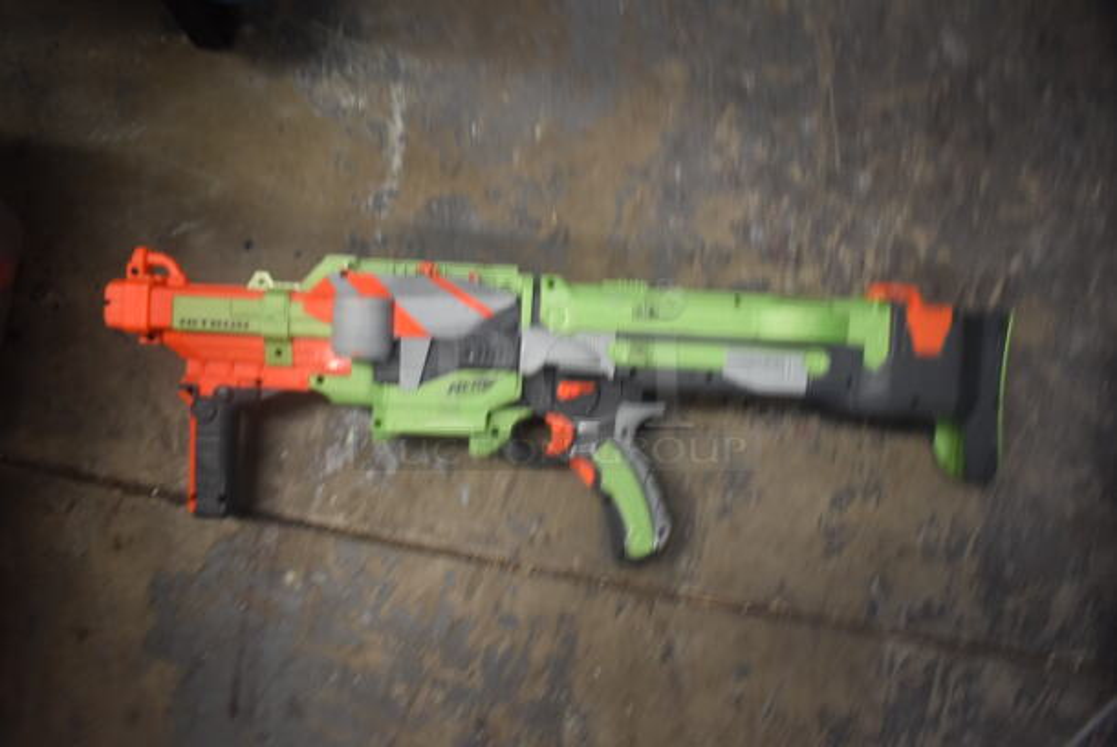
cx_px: 558
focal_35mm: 27
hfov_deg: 67.3
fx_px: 839
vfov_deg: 48.0
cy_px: 374
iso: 900
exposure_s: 1/60
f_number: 4
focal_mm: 18
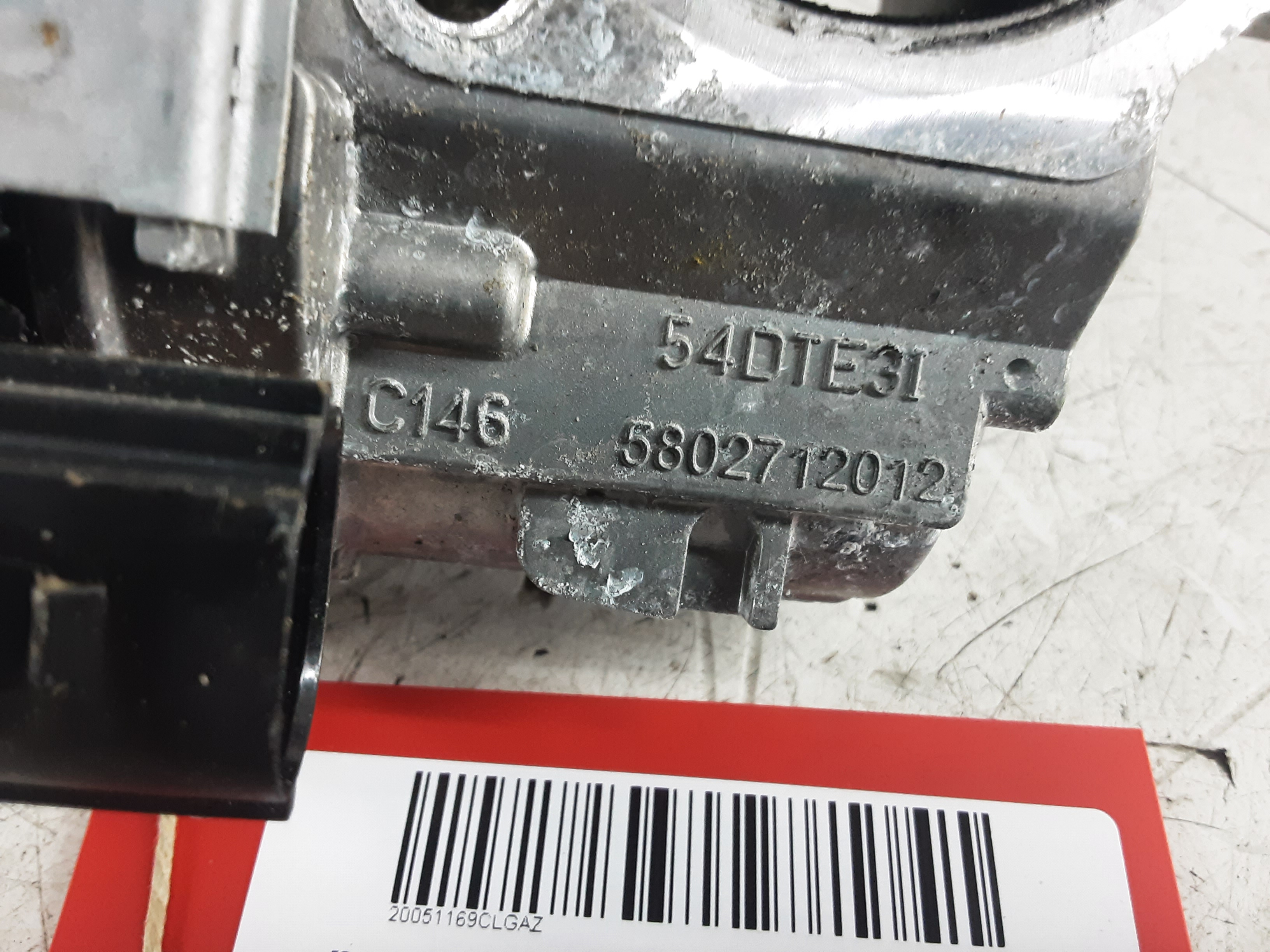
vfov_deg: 51.4
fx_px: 991
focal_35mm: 27
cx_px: 635
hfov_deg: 65.3
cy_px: 476
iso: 160
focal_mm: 2.91
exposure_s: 1/33
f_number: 1.9
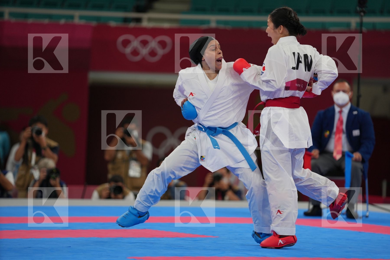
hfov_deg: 10.3
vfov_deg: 6.9
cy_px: 130
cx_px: 195
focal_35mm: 200
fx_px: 2166
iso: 500
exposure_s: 1/1000
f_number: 2.8
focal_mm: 200
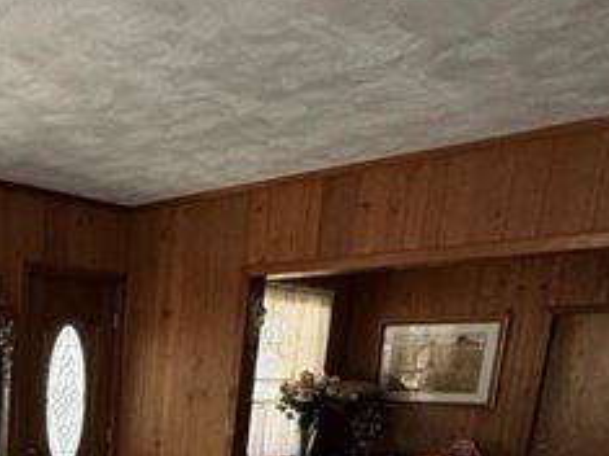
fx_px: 739
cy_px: 542
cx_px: -27
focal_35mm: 42
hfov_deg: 38.6
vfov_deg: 29.7
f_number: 2.2
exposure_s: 1/99
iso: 200
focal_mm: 2.22
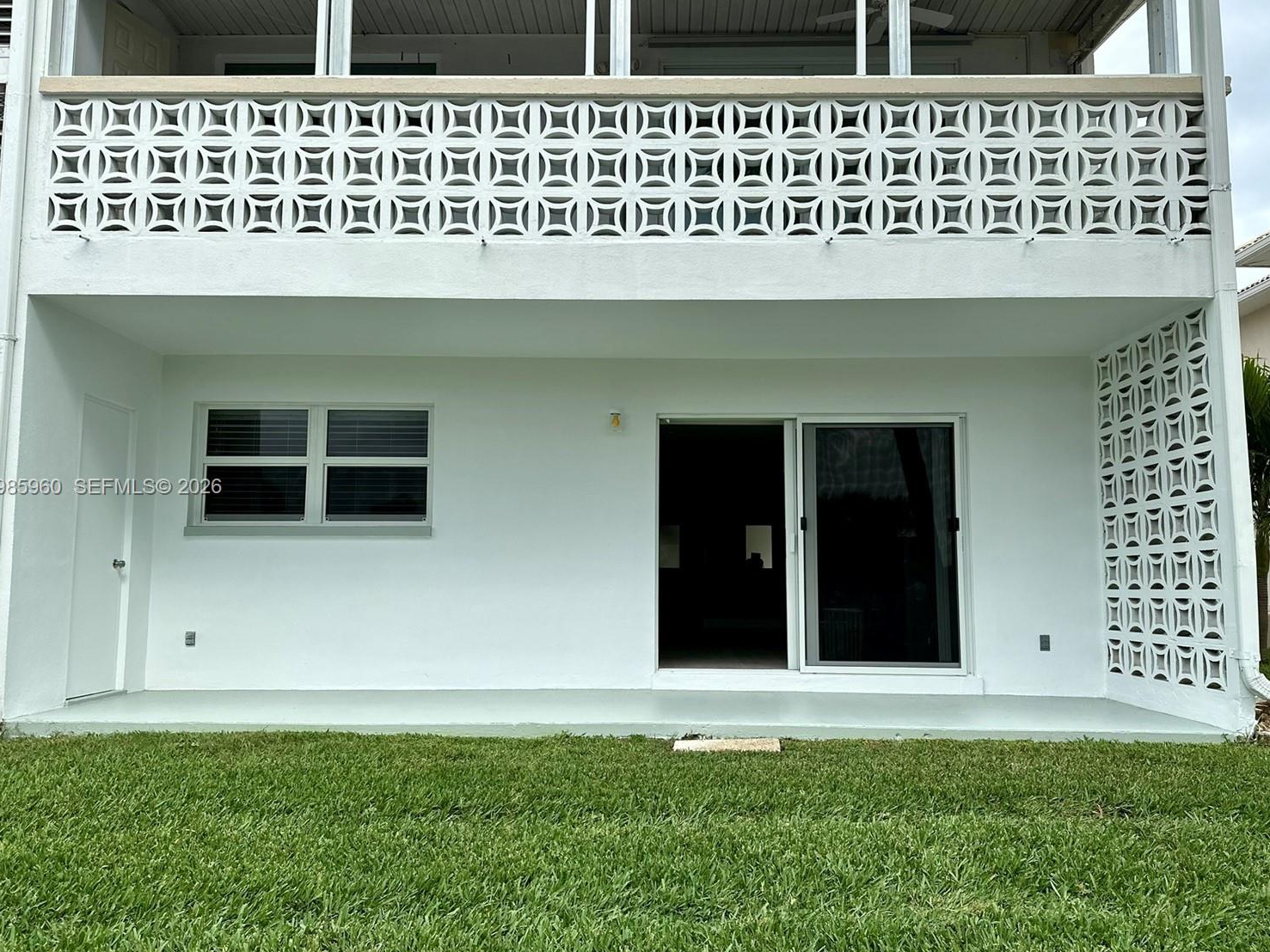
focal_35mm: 26
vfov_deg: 53.1
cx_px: 642
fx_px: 954
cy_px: 488
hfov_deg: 67.3
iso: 80
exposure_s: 1/2809
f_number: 1.78
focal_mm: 6.86
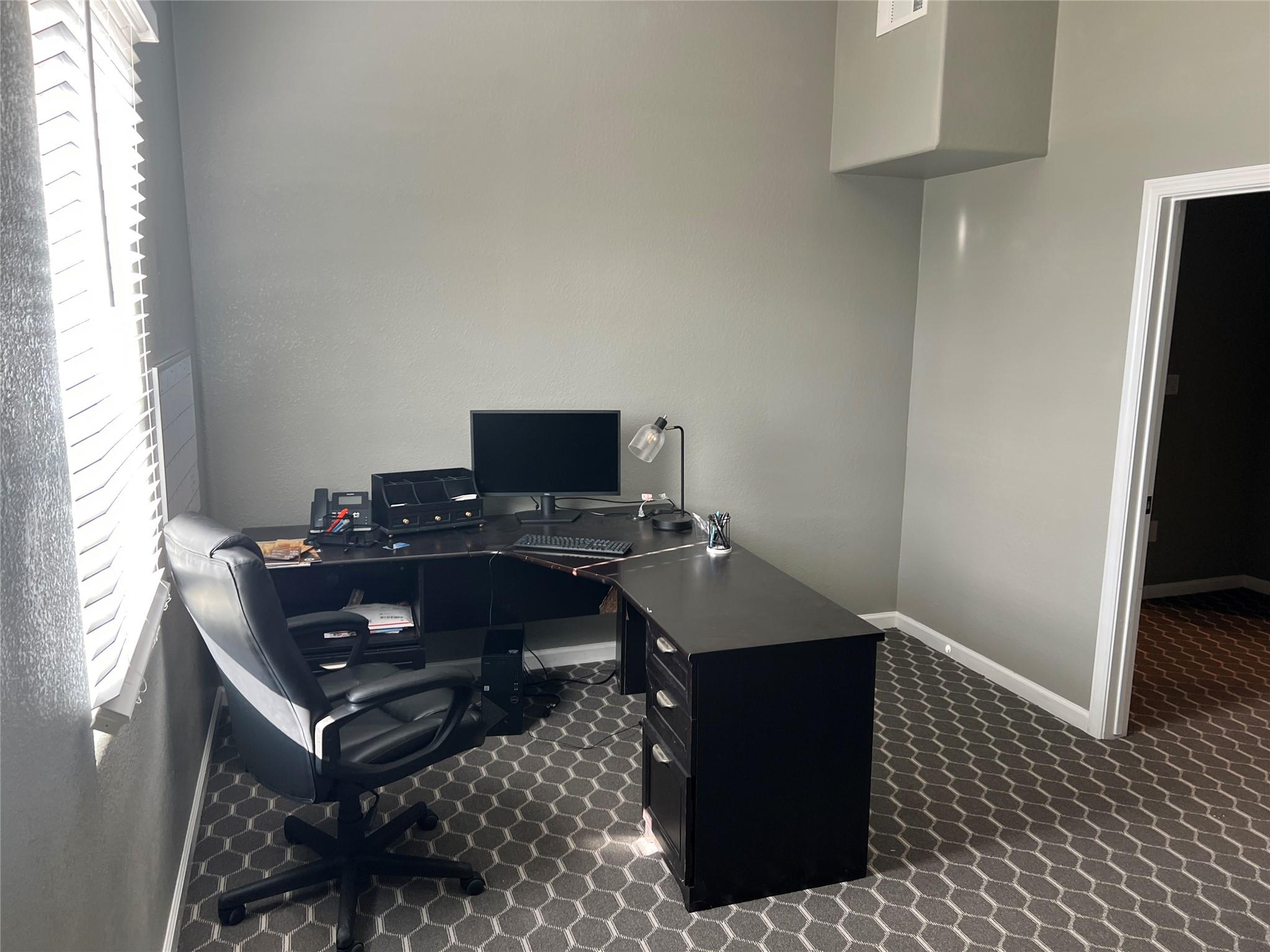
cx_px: 635
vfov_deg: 53.1
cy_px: 476
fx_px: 954
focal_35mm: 26
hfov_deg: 67.3
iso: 64
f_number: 1.5
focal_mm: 5.7
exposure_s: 1/60
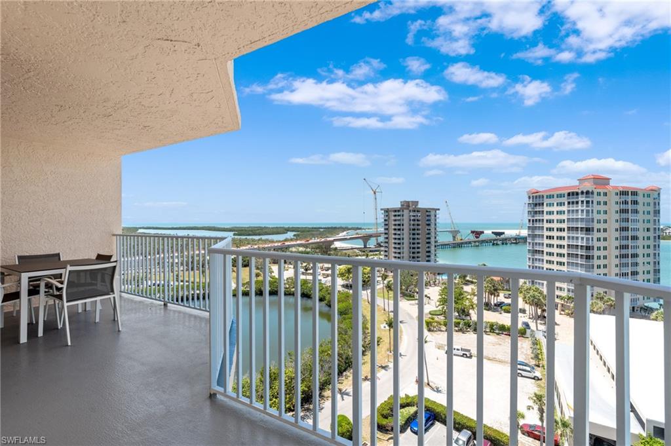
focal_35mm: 16
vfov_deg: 73.7
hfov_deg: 96.8
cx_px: 336
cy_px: 223
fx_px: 298
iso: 400
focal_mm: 16
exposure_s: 1/320
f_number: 9
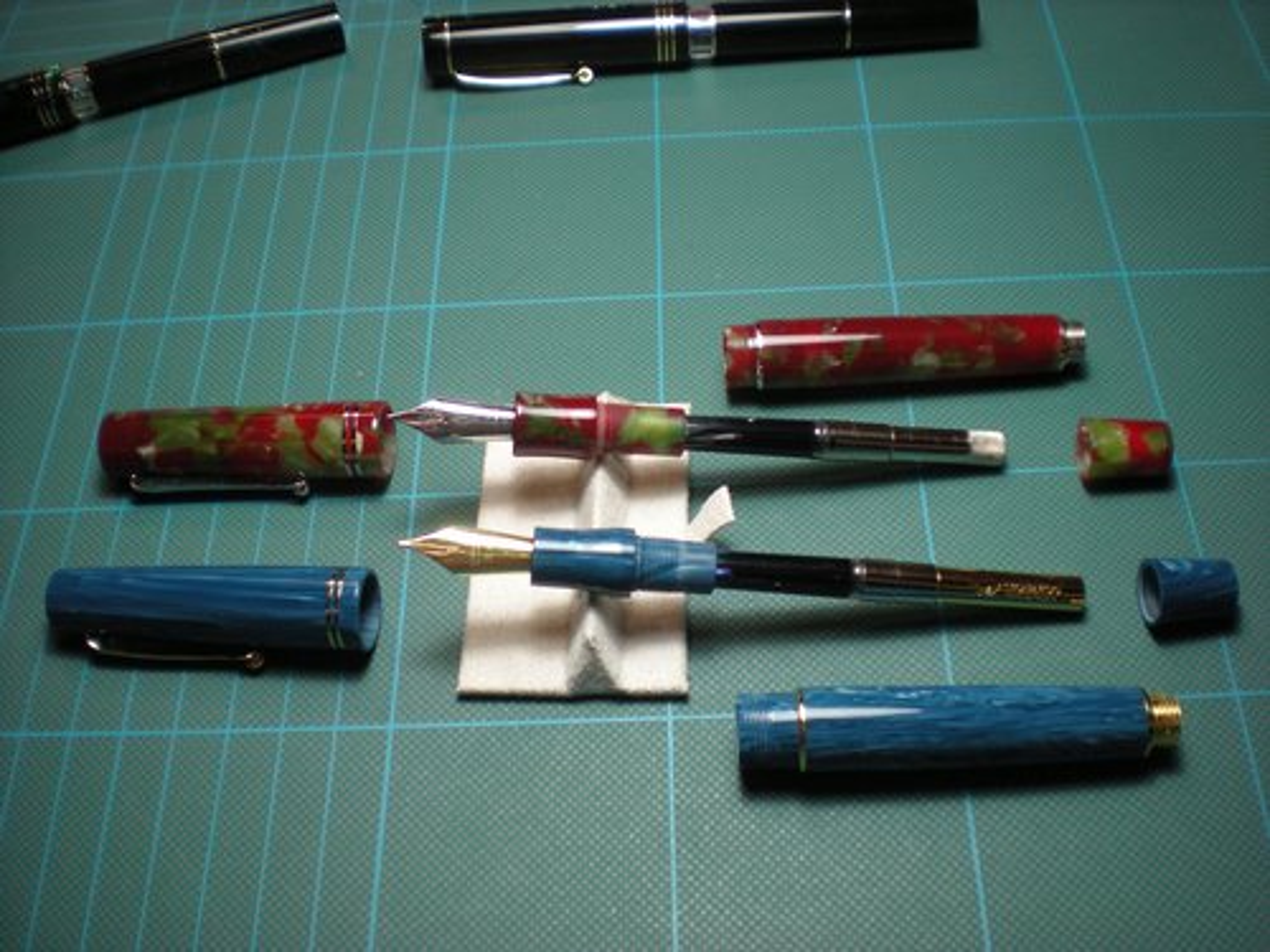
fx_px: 1394
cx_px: 635
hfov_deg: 49.0
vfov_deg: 37.7
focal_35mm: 38
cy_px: 476
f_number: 3.1
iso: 159
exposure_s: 1/70
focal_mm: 6.3
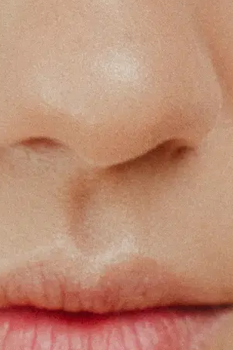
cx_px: -12
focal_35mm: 311
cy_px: 254
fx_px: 3017
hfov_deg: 4.4
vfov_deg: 6.6
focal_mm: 49
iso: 50
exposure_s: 1/25
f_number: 4
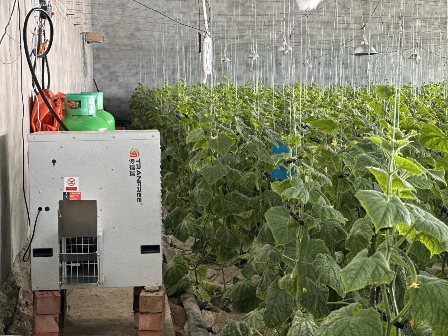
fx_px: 997
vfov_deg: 19.1
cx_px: 224
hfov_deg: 25.3
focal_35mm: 77
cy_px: 168
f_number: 2.8
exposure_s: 1/40
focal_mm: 9
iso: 400
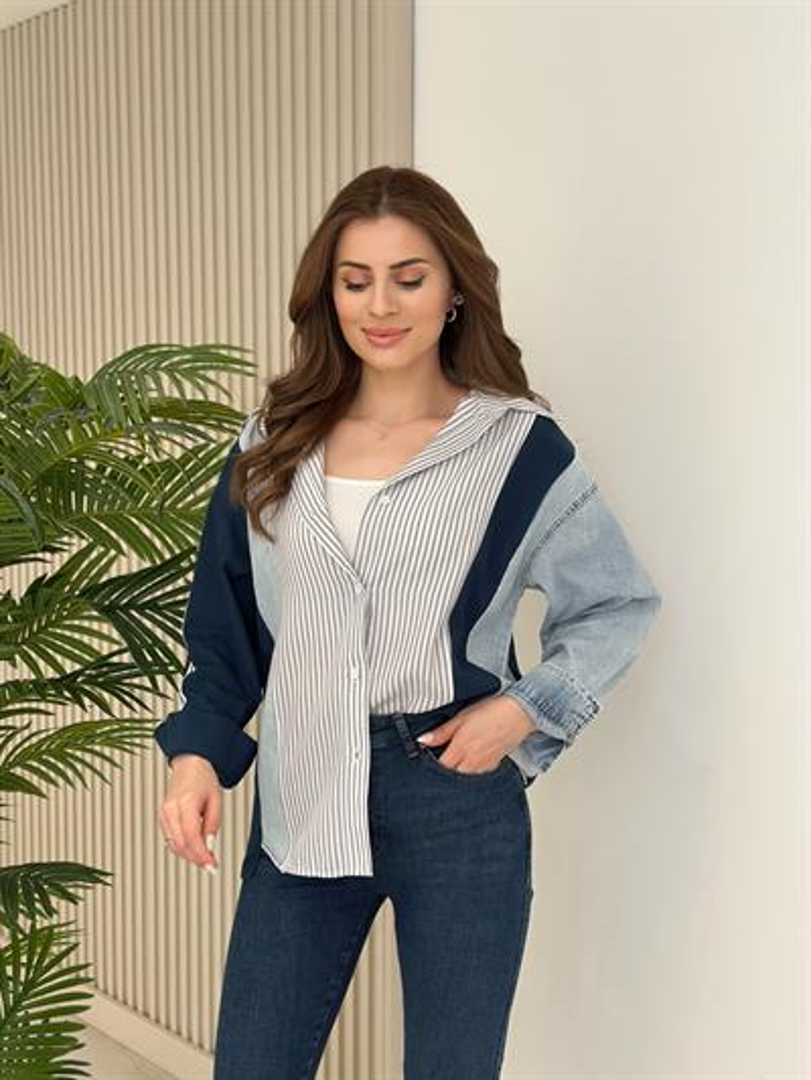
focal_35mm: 48
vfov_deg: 39.6
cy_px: 540
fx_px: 1499
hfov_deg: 30.3
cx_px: 406
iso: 80
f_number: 1.78
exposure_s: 1/324
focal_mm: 6.86
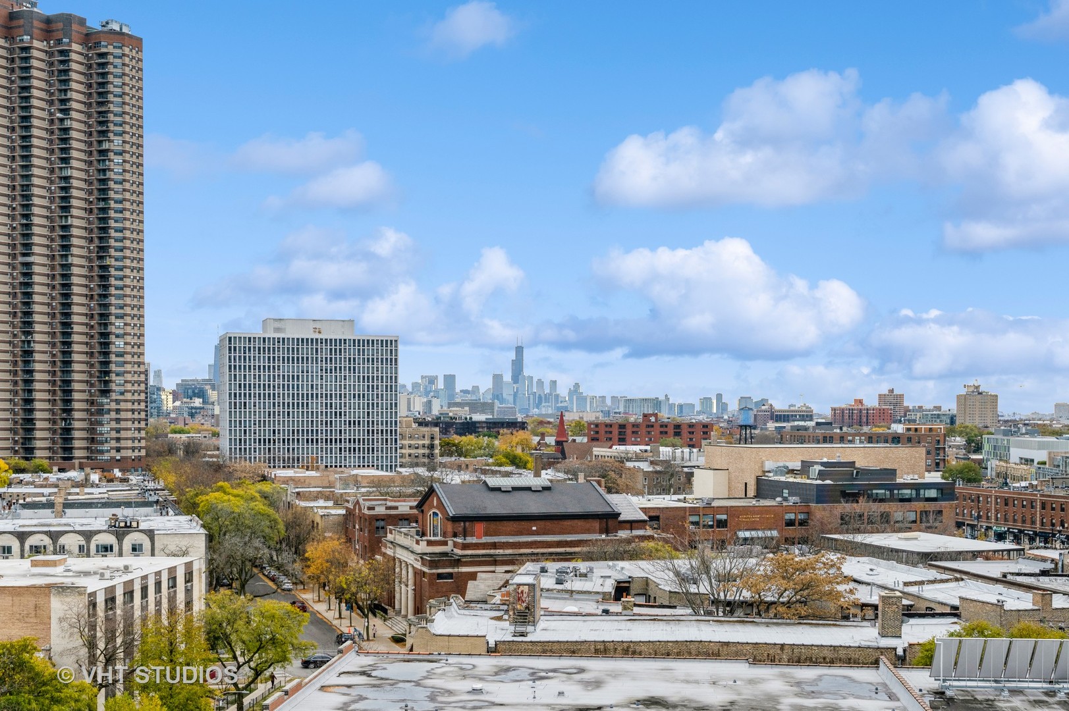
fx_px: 1335
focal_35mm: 45
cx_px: 534
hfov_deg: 43.6
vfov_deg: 29.8
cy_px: 356
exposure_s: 1/250
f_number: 8
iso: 200
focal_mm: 30
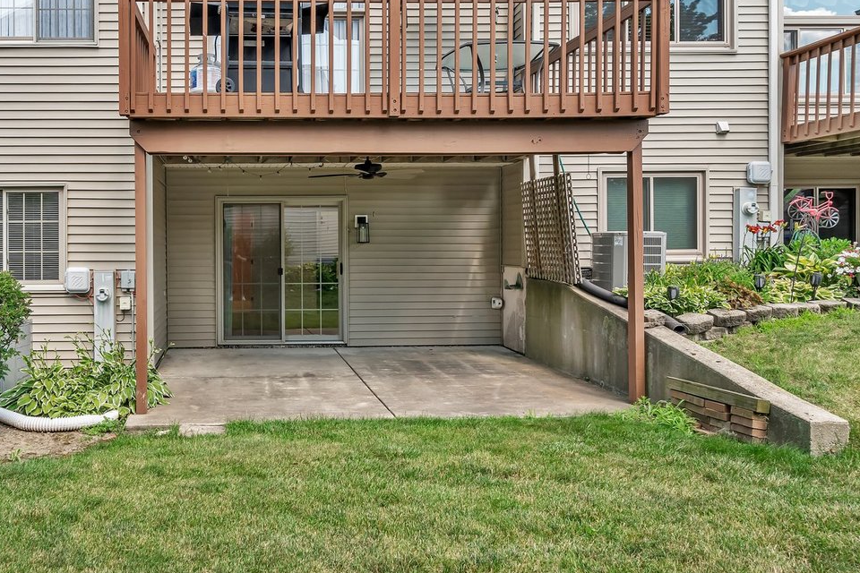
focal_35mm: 27
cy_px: 244
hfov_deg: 64.4
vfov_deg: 47.8
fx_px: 645
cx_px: 245
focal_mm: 16
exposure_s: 1/50
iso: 400
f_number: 9
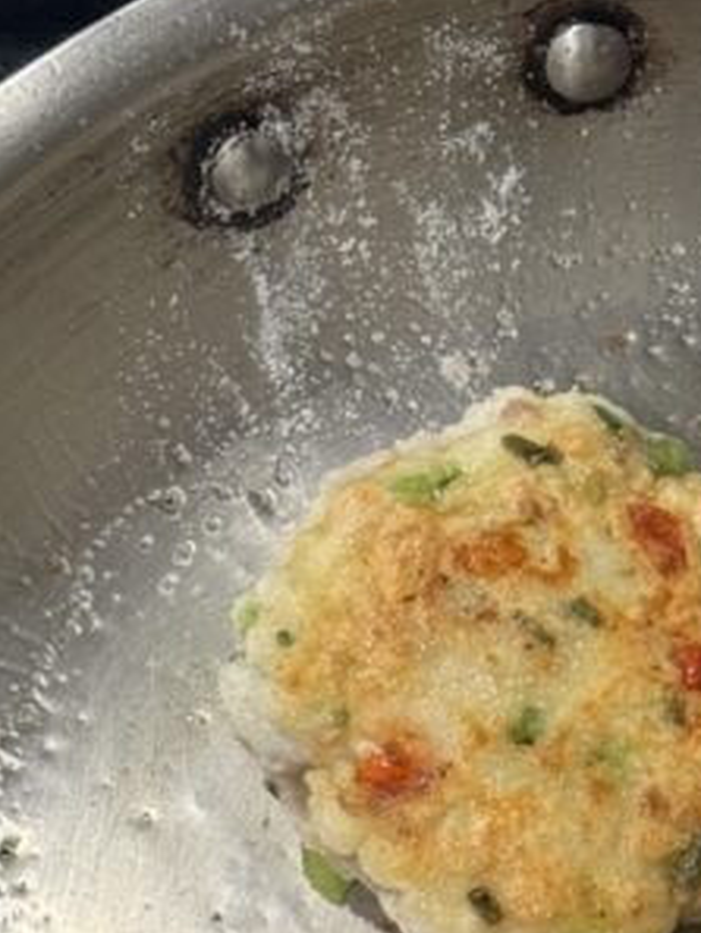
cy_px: 1118
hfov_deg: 9.5
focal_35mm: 155
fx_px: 4182
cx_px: 773
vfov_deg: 12.4
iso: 160
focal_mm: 6.76
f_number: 1.78
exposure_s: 1/59
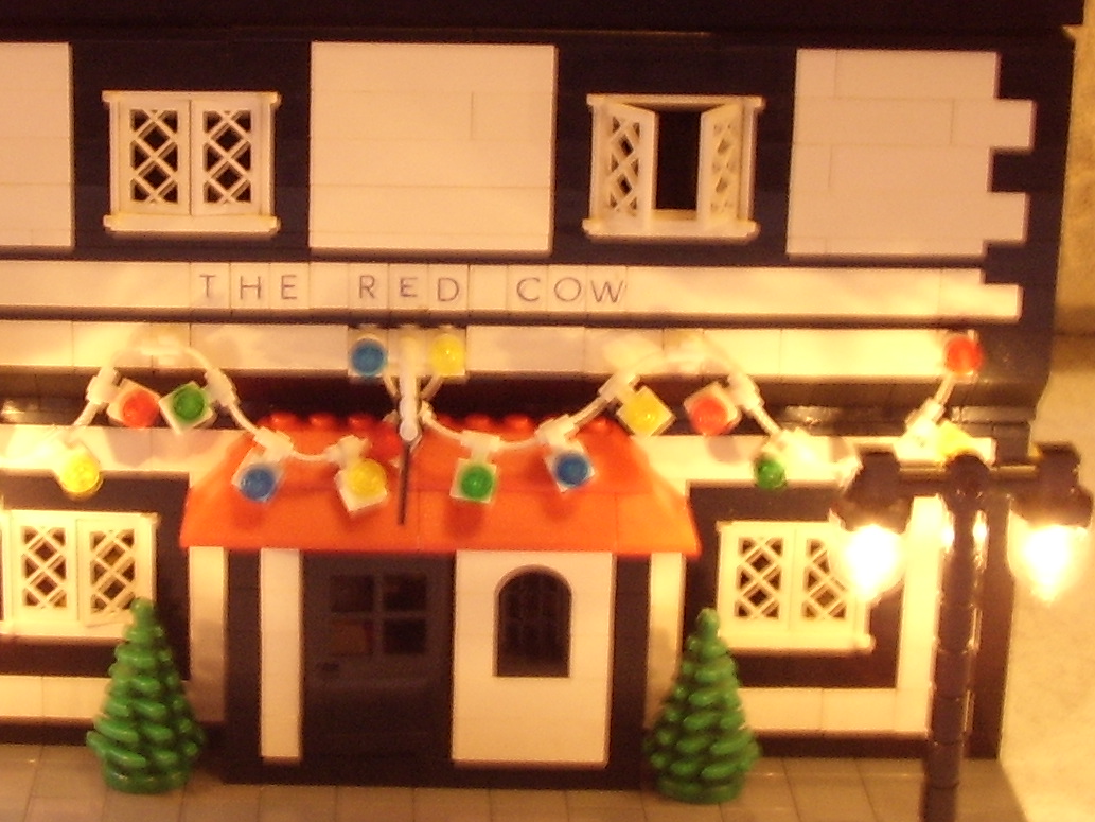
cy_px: 98
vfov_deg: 21.8
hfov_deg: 29.0
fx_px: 2088
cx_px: 280
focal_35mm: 66
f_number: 2.9
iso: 100
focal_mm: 5.8
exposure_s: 1/3
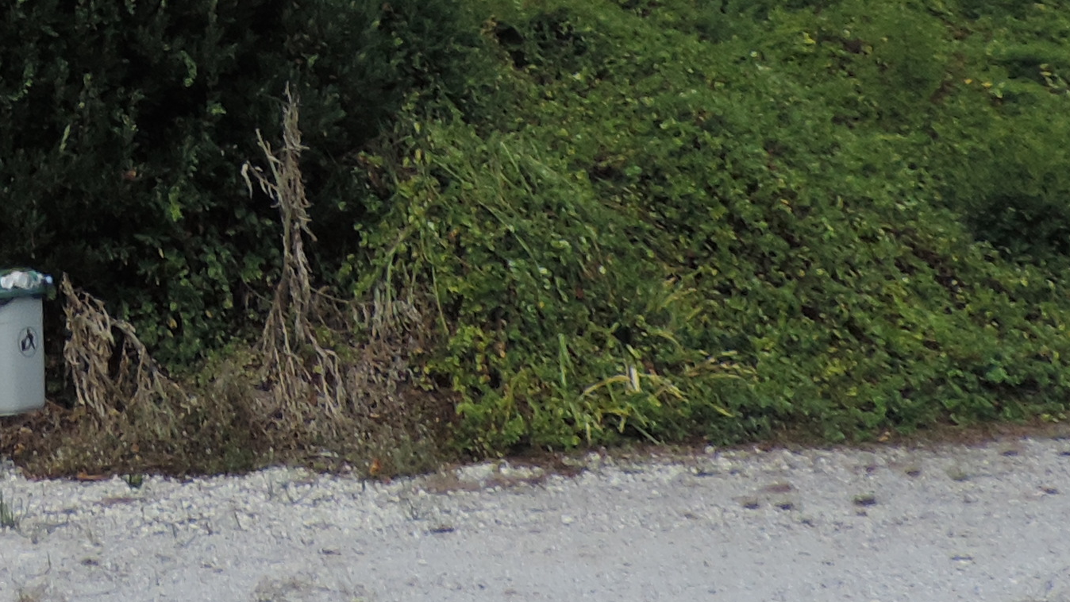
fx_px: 2695
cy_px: -567
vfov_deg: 11.6
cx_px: -217
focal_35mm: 95
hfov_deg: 20.9
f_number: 3
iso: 80
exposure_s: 1/640
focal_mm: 4.3
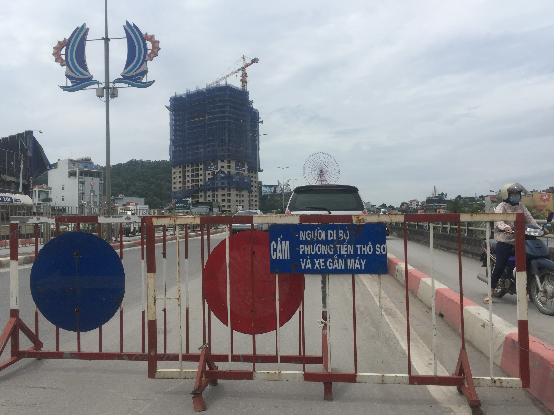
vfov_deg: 48.2
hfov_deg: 61.7
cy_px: 208
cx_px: 277
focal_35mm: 29
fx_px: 464
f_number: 2.2
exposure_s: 1/3597
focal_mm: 4.15
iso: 32
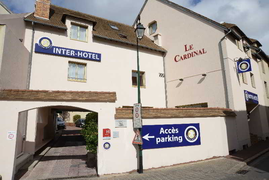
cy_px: 90
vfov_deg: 53.2
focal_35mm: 24
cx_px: 134
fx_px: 179
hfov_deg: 73.7
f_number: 13
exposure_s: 1/500
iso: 250
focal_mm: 24
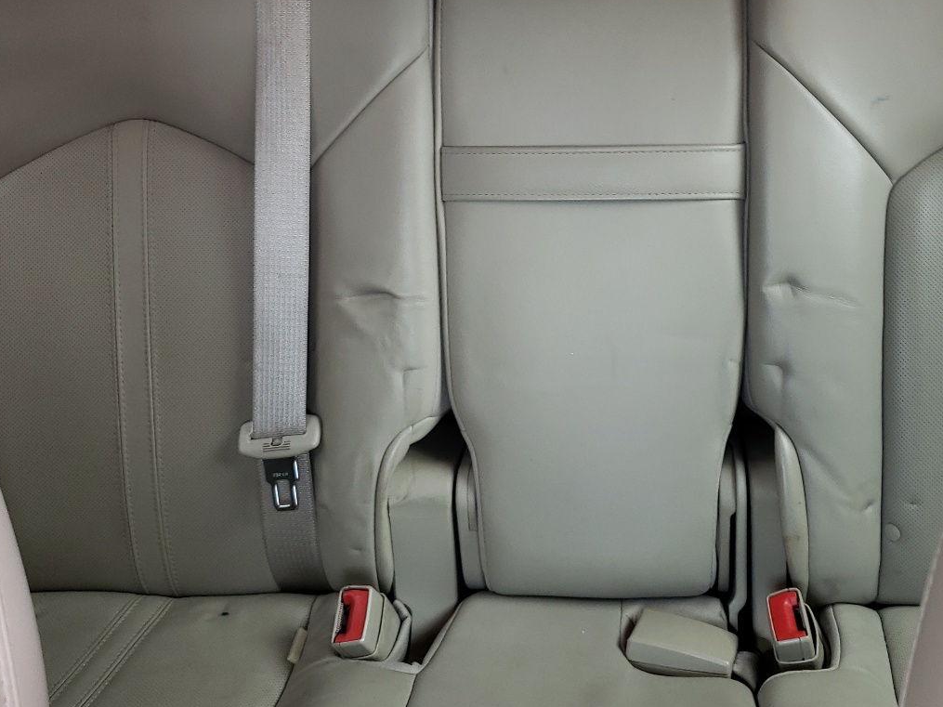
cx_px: 573
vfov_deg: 34.9
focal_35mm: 41
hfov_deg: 45.5
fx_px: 1117
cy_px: 248
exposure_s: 1/60.2
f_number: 1.5
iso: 80
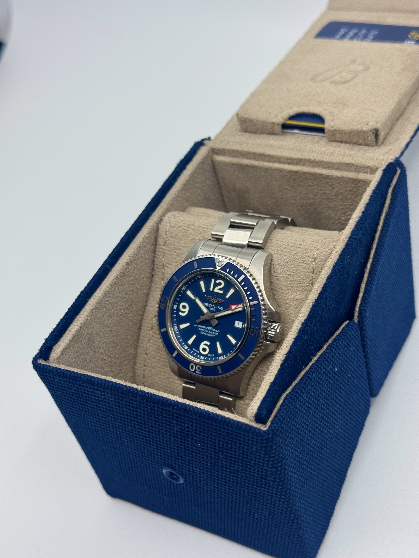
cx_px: 210
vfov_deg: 39.7
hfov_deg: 30.3
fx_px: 775
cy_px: 279
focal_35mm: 48
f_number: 1.78
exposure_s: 1/568
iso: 64
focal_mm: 6.76
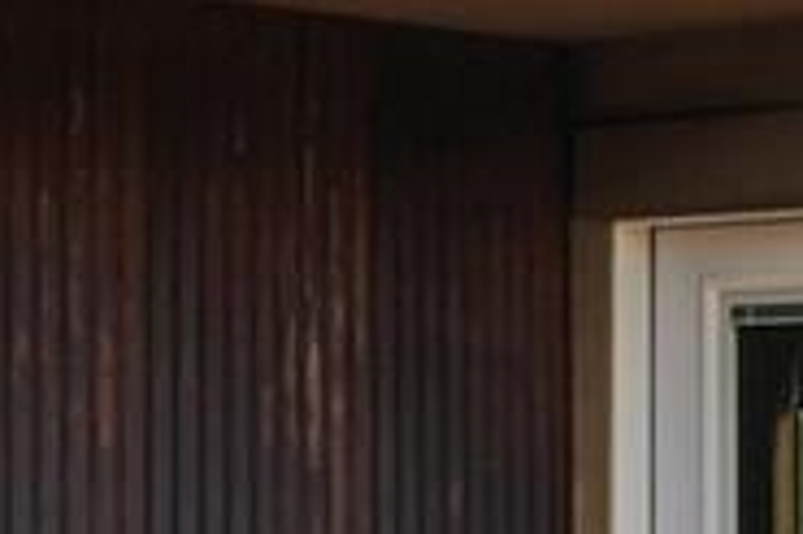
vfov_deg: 8.8
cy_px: 434
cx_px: 812
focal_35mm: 155
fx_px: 3454
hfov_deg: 13.1
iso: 100
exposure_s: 1/320
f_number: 6.3
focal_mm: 10.26
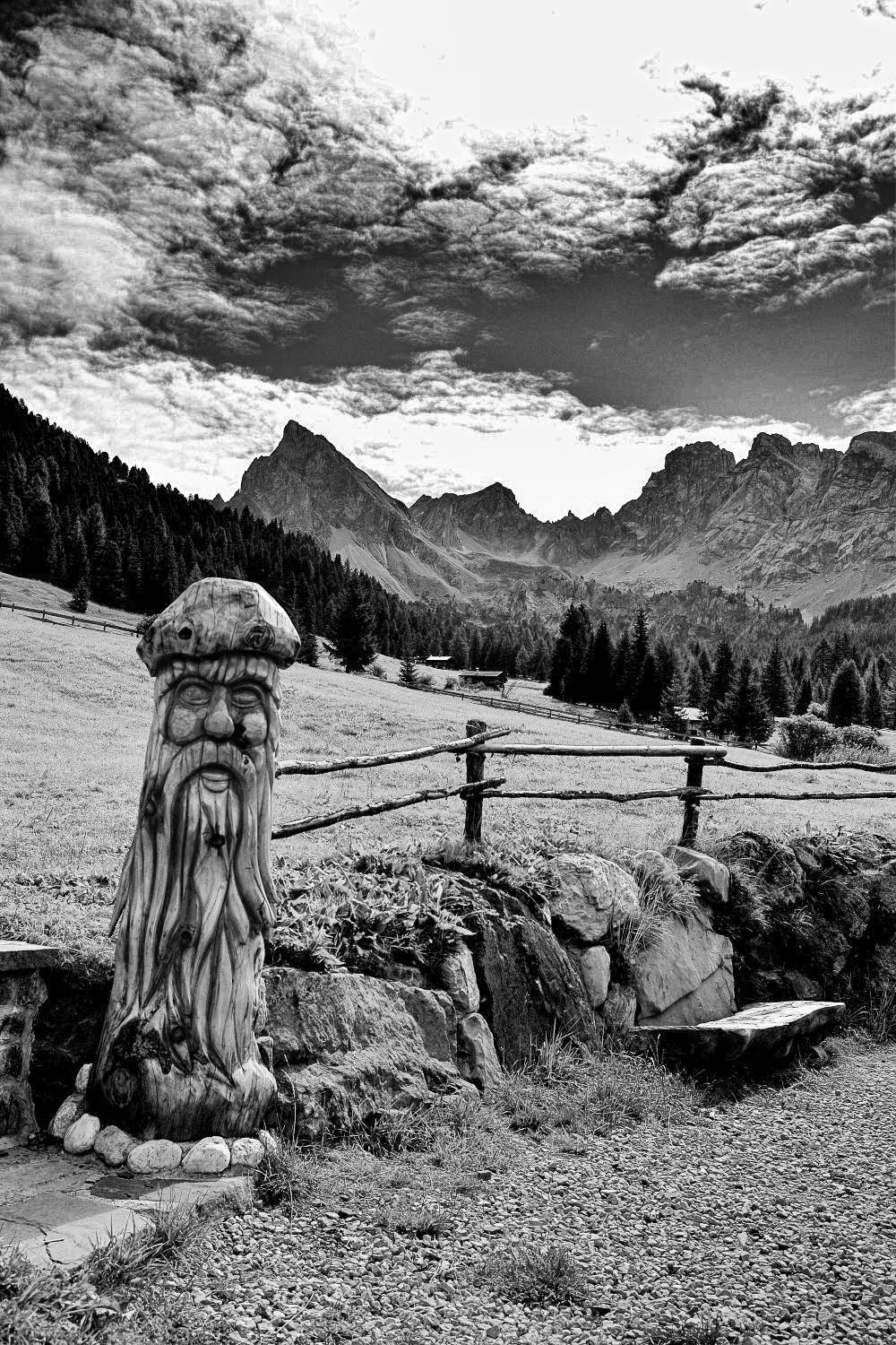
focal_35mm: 36
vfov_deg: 53.1
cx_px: 448
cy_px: 672
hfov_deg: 36.9
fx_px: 1344
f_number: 5.6
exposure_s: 1/1000
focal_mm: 24
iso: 100
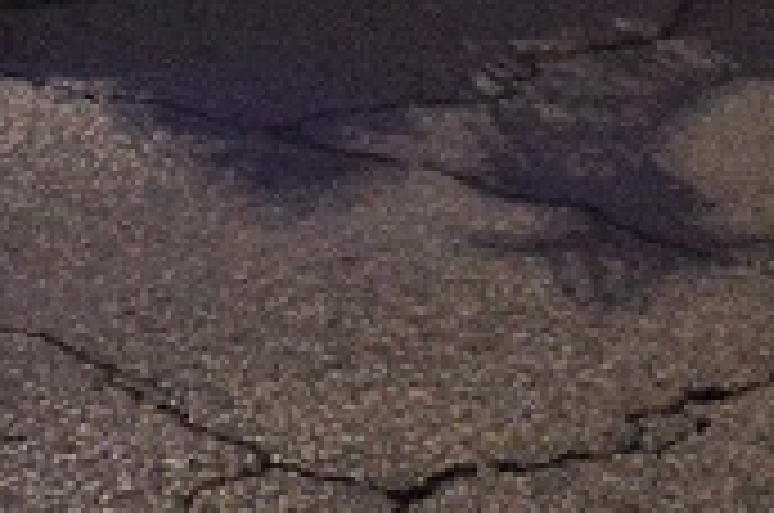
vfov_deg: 6.1
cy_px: -999
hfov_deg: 9.5
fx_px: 4464
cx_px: -569
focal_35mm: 208
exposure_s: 1/60
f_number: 4
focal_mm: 22
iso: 800
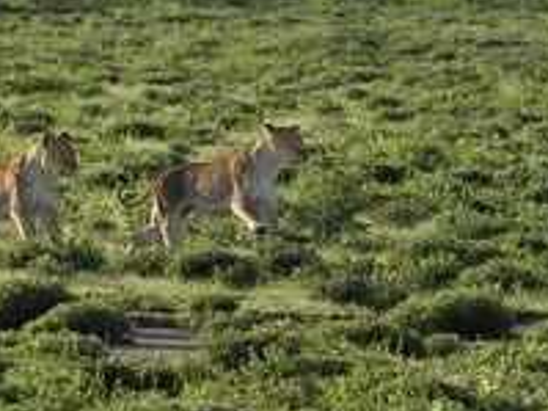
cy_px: 97
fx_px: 9002
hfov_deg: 3.5
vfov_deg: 2.6
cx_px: 306
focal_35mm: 569
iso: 400
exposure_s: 1/800
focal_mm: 280
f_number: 8
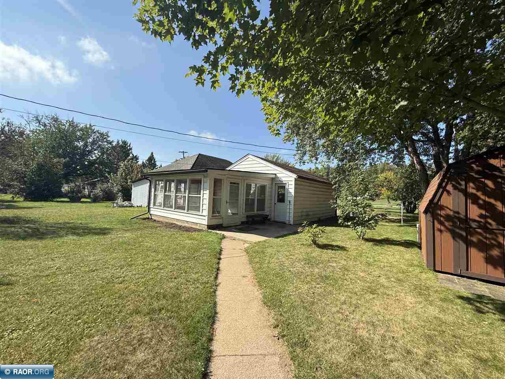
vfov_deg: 85.7
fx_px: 204
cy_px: 190
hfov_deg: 102.1
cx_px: 252
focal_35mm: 14
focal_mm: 2.22
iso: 50
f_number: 2.2
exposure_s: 1/1572
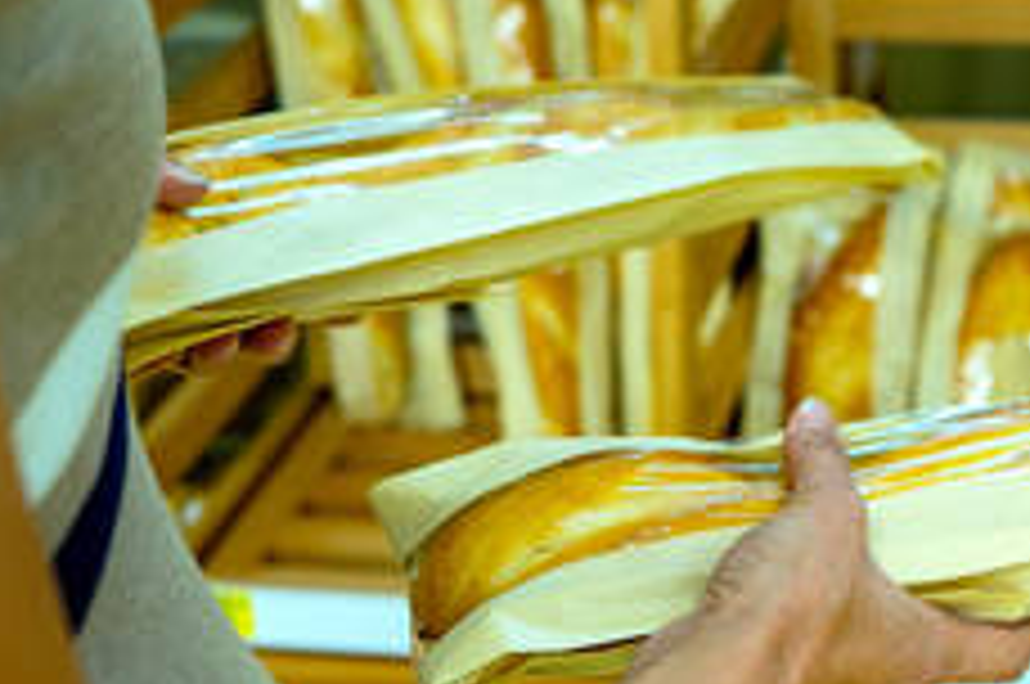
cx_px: 927
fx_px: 1743
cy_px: 554
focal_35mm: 61
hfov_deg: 31.4
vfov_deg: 21.9
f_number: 3.5
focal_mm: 31
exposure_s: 1/40
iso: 125
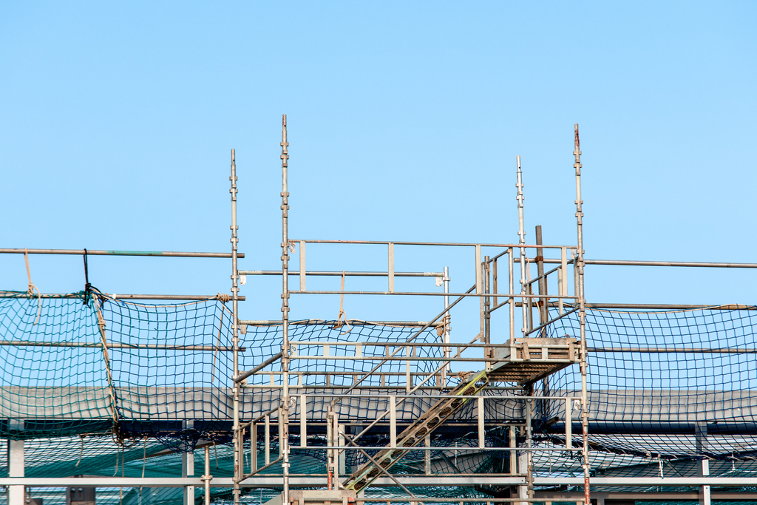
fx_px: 5152
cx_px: 366
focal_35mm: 245
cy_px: 282
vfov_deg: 5.6
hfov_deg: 8.4
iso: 400
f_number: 7.1
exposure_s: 1/1250
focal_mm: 200
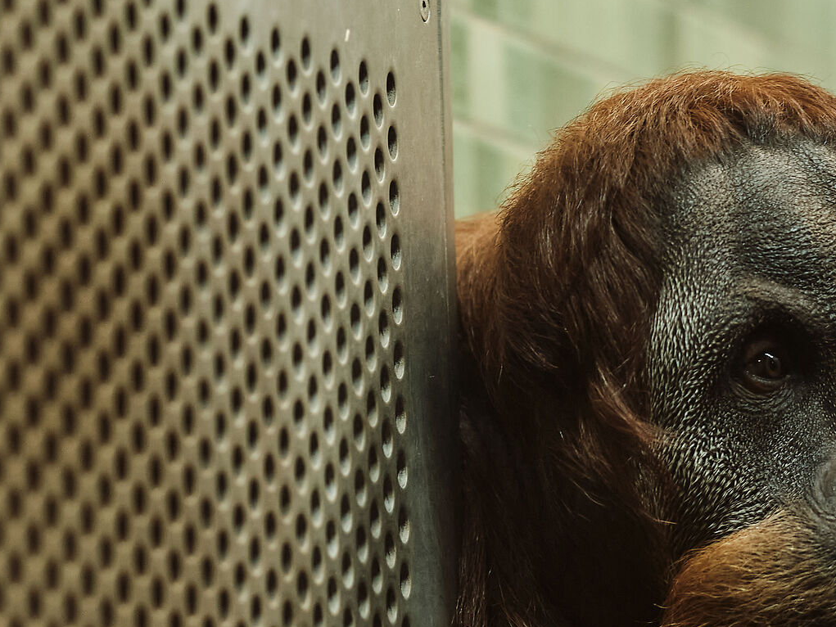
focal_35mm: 305
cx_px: 572
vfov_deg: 4.9
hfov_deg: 6.5
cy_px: 224
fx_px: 7367
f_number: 2
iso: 1600
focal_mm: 90
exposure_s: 1/52
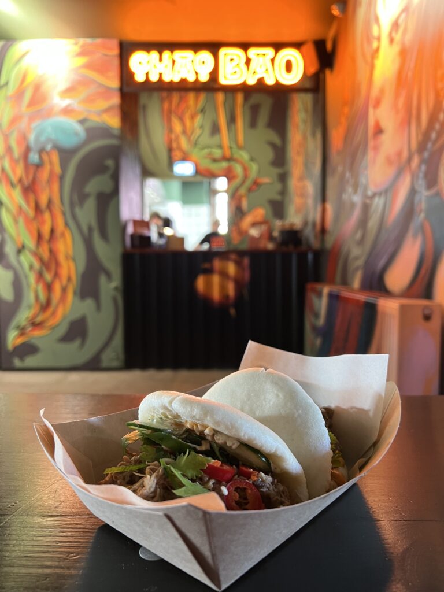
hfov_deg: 53.1
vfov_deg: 67.3
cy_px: 296
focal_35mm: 26
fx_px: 445
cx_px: 222
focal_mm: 5.7
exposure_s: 1/50
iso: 320
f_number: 1.5
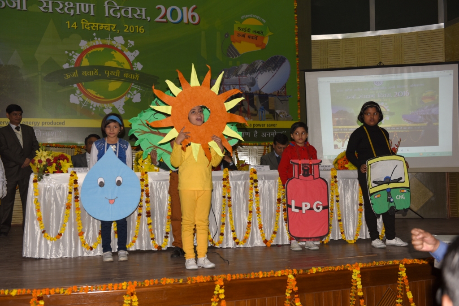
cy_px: 153
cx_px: 230
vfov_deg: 28.1
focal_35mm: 48
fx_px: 612
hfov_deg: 41.1
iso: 250
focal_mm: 48
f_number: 5
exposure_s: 1/100
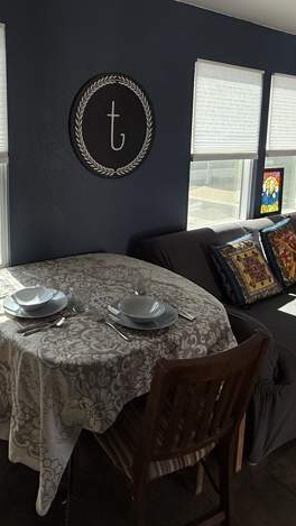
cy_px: 192
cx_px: 89
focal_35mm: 26
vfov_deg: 70.5
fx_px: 363
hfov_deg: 43.5
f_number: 2.2
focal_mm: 2.22
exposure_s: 1/165
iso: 50
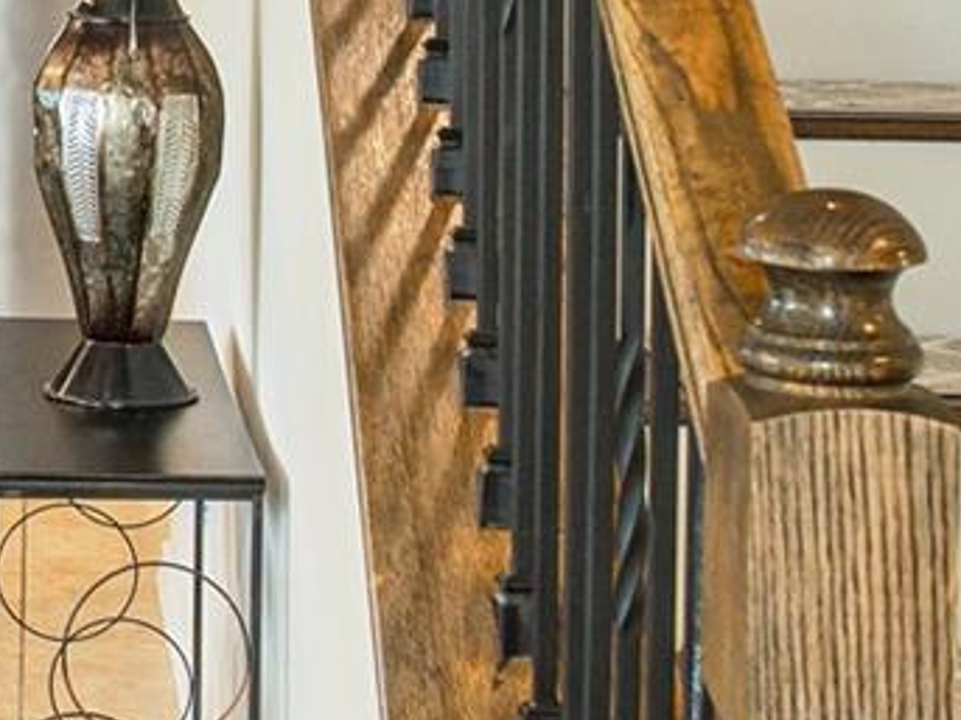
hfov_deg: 17.0
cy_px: -70
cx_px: -286
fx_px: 3025
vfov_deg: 13.3
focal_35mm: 109
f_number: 7.1
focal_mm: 19
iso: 800
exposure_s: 1/20
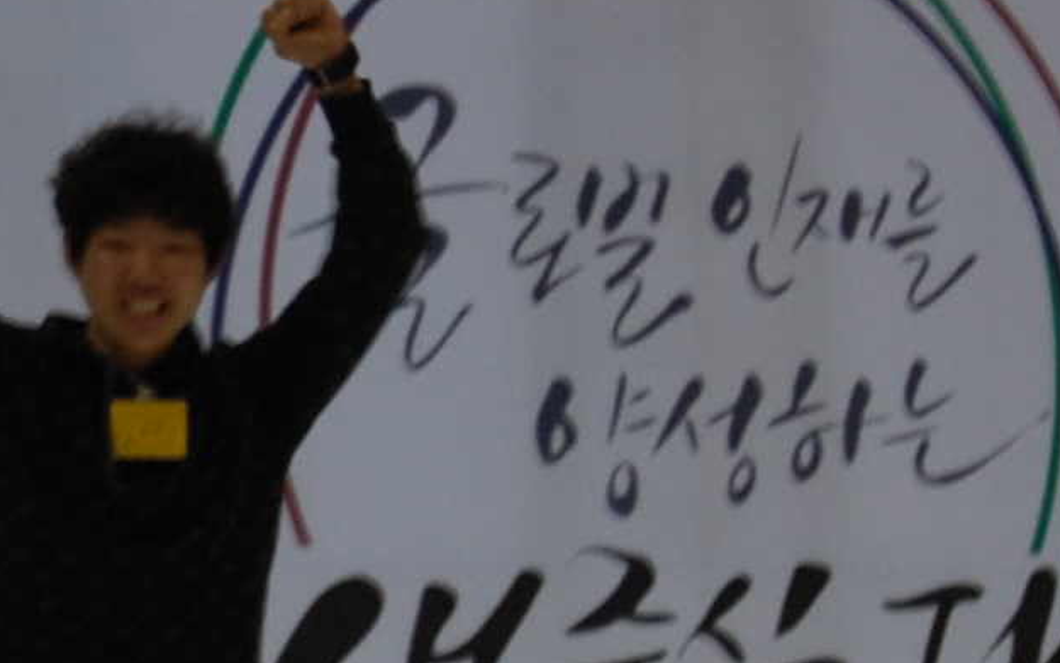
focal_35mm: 303
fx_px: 8751
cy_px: 365
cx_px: 8
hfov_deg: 6.9
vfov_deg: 4.3
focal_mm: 55
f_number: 5.6
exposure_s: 1/30
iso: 560
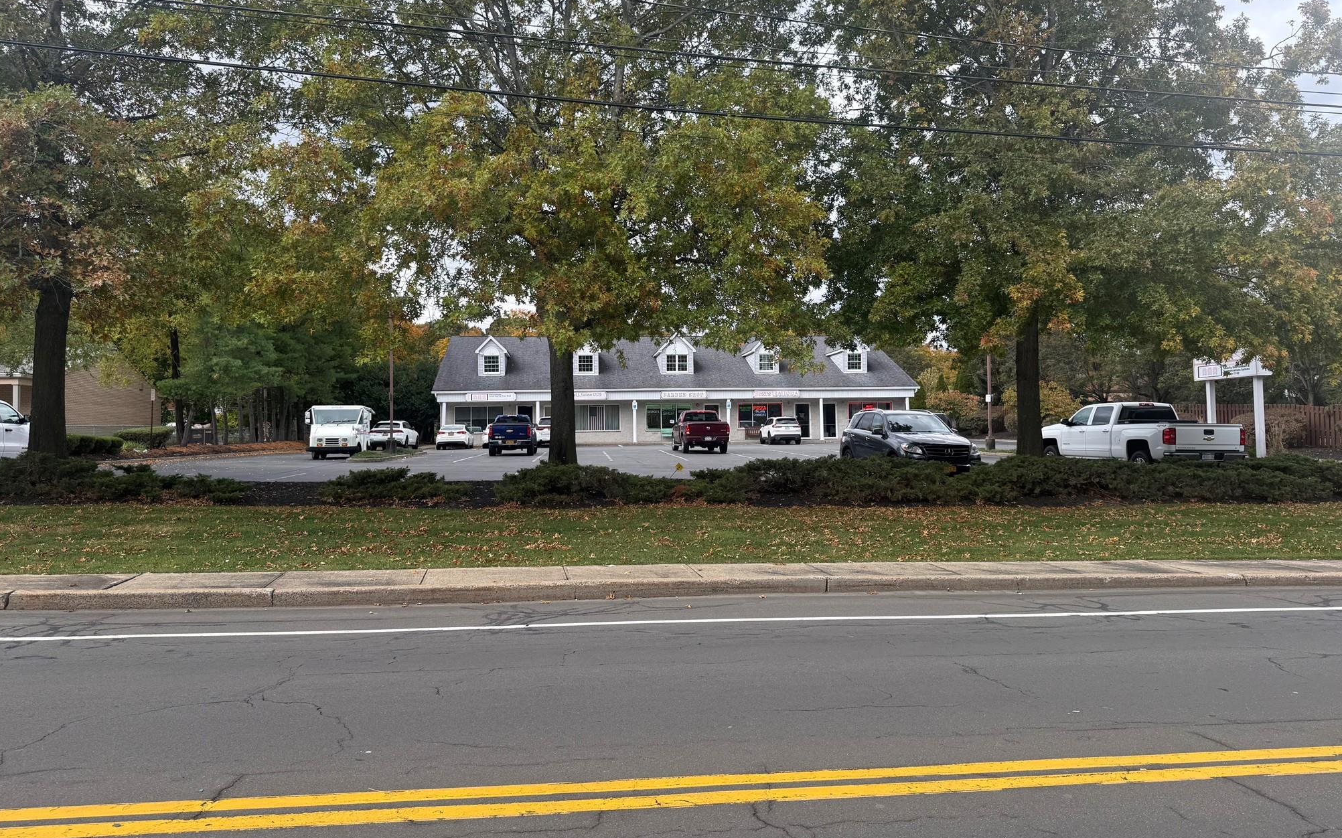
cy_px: 392
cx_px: 670
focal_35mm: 26
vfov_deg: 47.6
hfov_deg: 70.4
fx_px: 951
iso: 100
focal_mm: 6.76
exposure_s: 1/992
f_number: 1.78
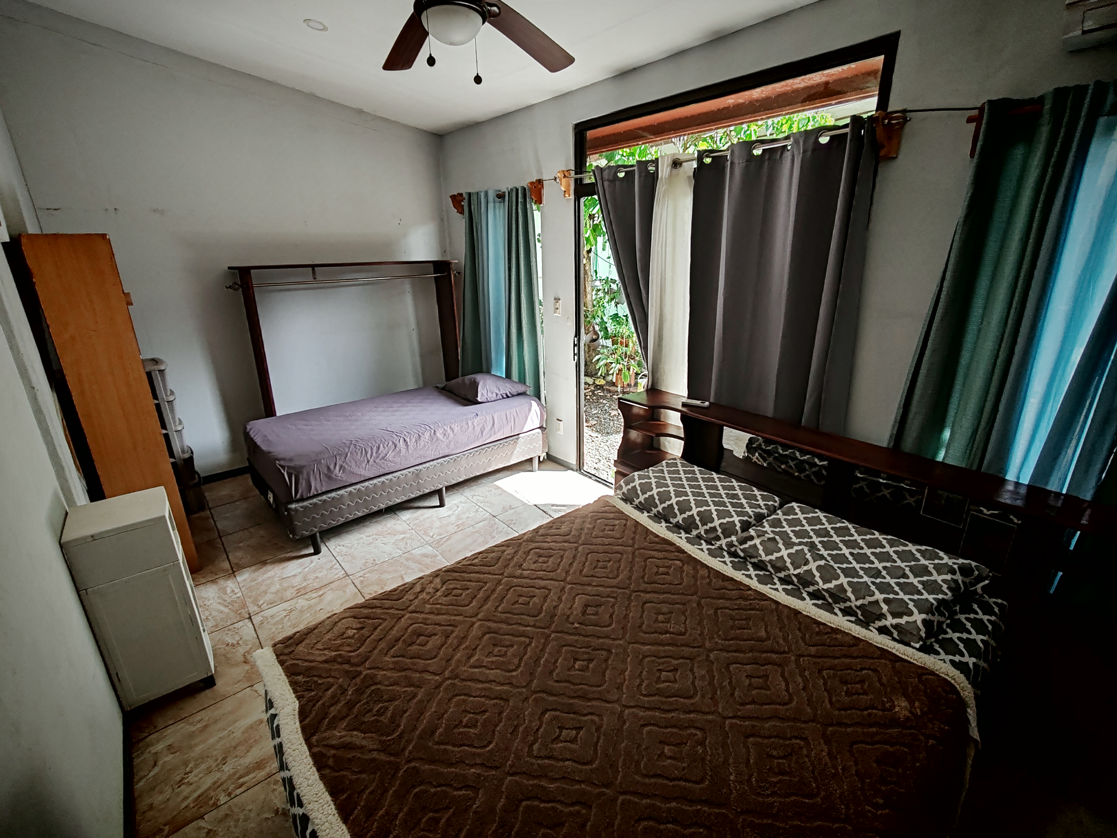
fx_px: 516
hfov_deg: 94.5
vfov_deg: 78.1
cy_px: 419
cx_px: 558
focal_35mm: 16
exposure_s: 1/100
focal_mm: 1.96
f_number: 2.2
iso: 64
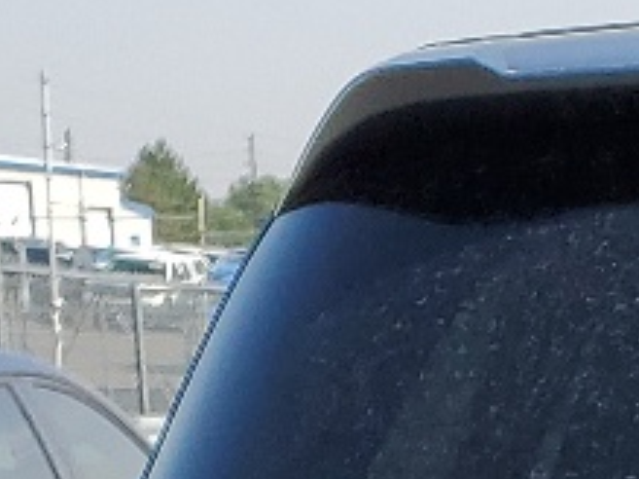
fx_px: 3505
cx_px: 1415
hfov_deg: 9.5
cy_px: 1352
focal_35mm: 190
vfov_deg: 7.1
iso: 50
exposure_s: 1/2500
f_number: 1.5
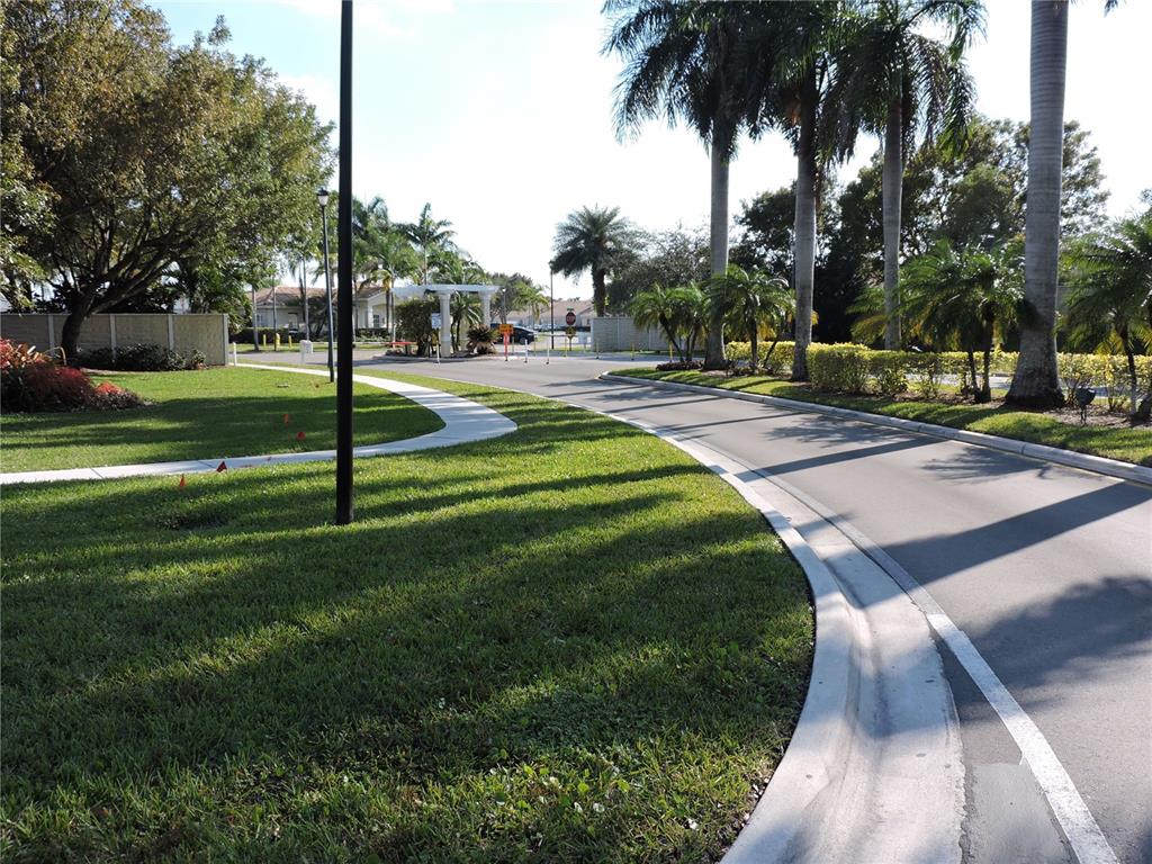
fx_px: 998
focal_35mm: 30
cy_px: 432
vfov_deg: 46.8
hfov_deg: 60.0
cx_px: 576
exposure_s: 1/640
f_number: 3.1
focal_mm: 5.4
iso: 100
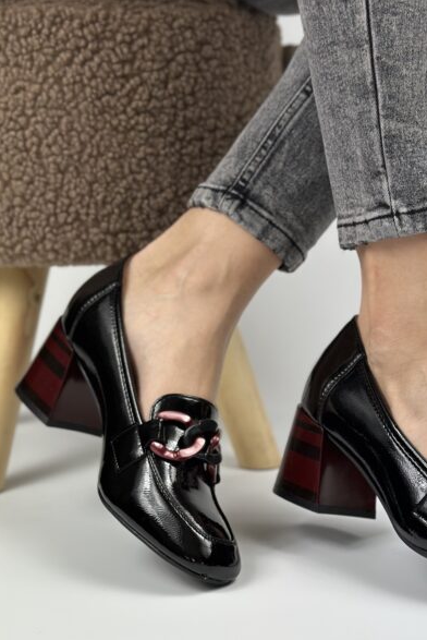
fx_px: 1208
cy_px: 416
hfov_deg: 19.9
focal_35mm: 68
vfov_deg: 29.5
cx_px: 325
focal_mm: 6.86
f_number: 1.78
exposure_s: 1/1157
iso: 80
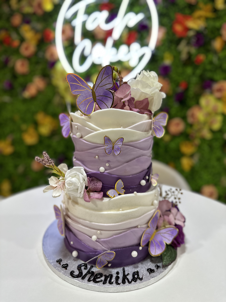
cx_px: 113
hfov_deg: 56.8
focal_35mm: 24
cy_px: 151
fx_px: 209
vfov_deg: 71.6
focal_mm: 6.86
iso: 160
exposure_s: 1/100
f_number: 1.78
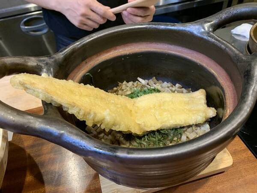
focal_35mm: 26
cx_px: 128
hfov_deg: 67.3
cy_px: 96
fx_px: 193
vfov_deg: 53.1
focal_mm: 4.25
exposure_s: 1/60
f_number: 1.8
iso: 200
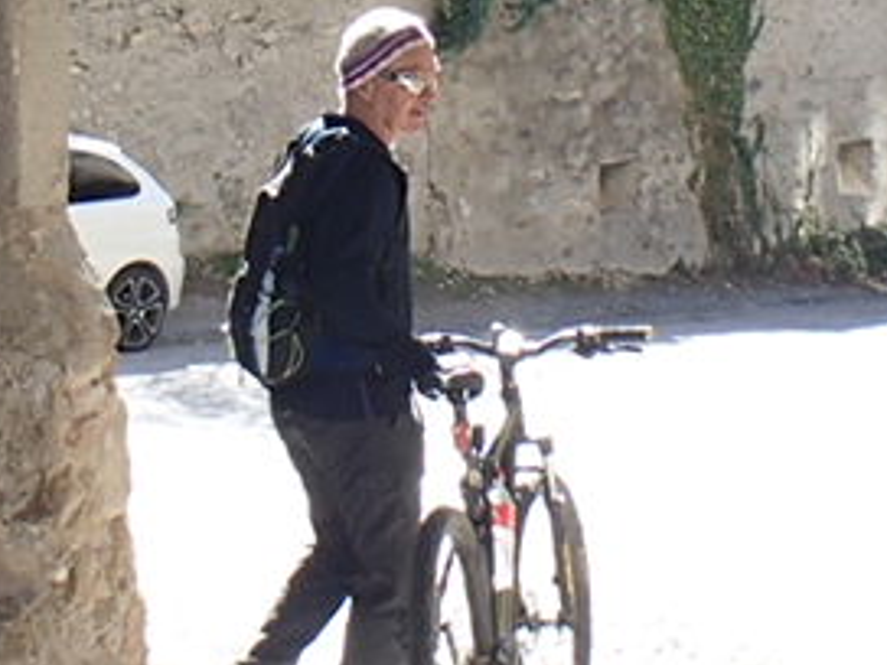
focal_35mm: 132
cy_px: 231
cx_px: 522
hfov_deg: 14.9
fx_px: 3382
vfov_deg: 11.2
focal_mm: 5
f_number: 3.9
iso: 100
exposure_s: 1/160
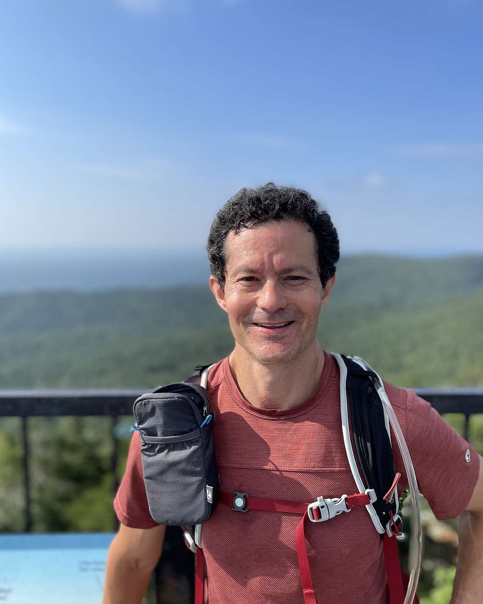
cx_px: 248
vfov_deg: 62.2
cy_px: 304
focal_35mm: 28
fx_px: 500
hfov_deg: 51.5
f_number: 1.6
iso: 50
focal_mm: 4.2
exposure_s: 1/3861
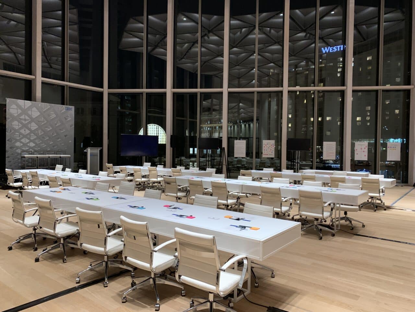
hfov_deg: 67.3
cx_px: 208
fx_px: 312
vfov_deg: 53.1
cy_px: 156
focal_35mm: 26
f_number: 1.8
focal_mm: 4.25
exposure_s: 1/30
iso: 400
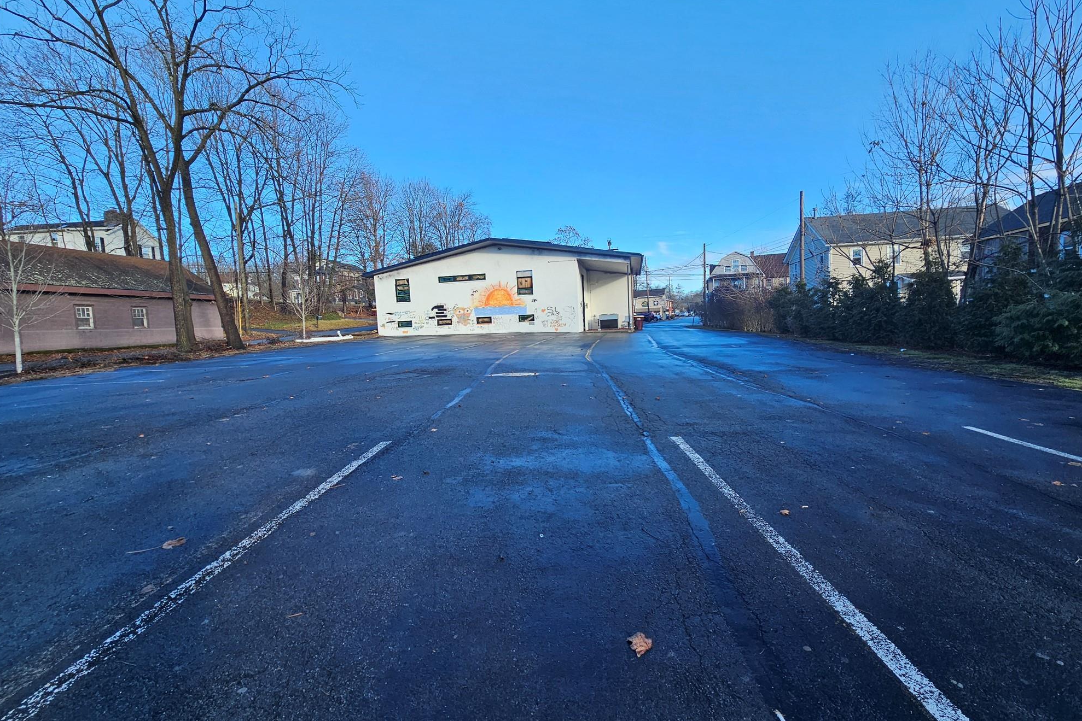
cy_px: 355
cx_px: 555
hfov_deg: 104.2
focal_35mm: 14
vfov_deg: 81.2
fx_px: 421
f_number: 2.2
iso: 50
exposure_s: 1/460
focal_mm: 2.2
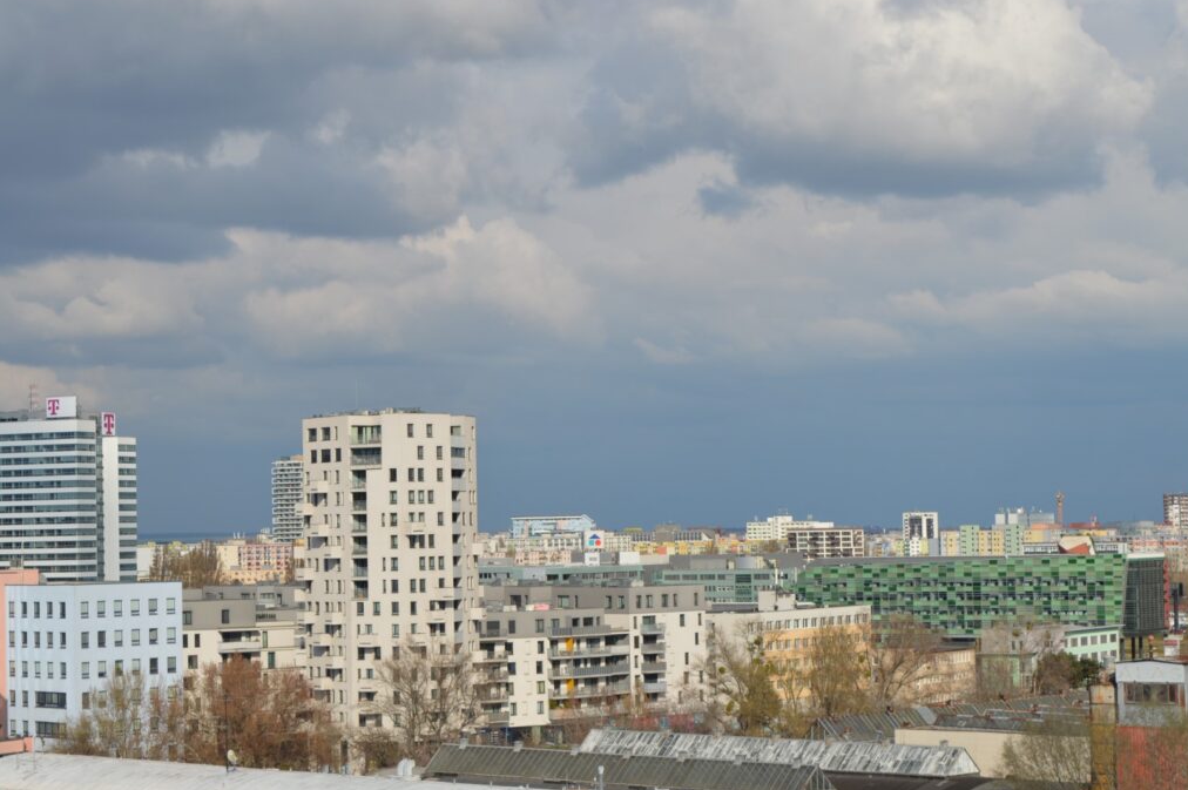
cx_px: 600
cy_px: 394
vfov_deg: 16.3
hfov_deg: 24.3
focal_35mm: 84
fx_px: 2753
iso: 100
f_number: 10
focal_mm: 55
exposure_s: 1/400
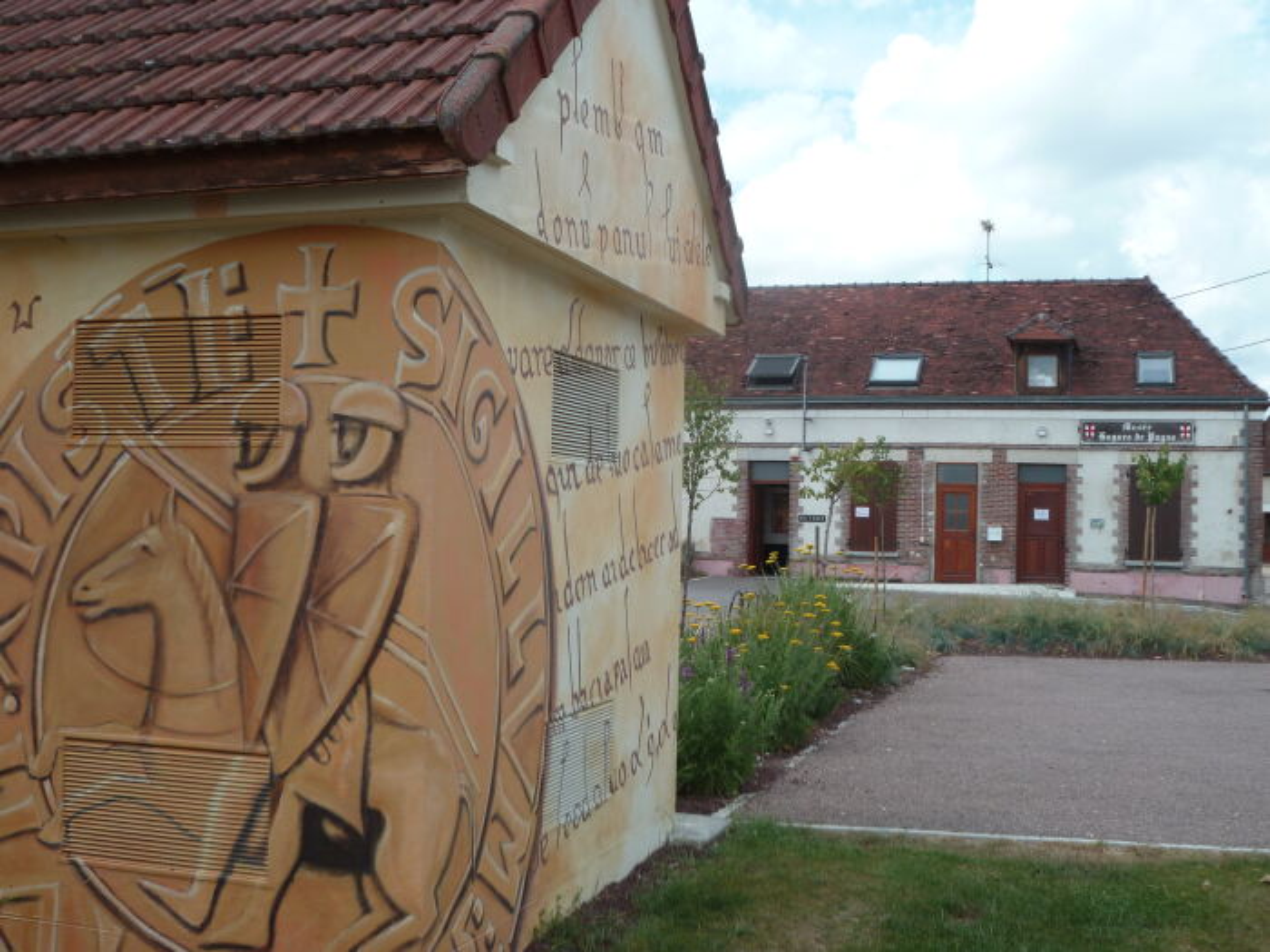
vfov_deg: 36.8
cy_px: 476
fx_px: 1431
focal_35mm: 39
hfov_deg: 47.9
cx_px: 635
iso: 80
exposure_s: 1/400
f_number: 3.7
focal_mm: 6.9
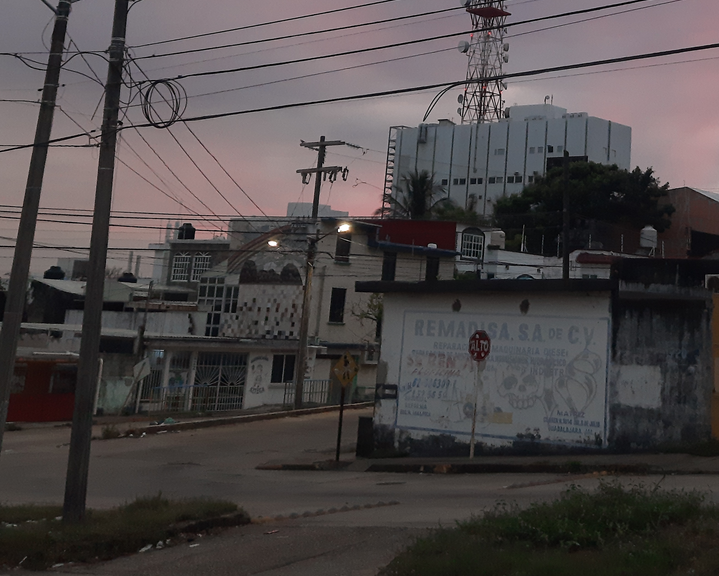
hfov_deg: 29.9
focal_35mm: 62
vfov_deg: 22.9
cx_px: 561
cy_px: -79
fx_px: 1319
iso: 160
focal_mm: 4.6
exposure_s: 1/60
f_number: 2
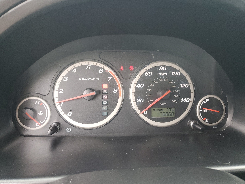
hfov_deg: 67.3
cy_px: 92
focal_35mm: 26
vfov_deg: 53.1
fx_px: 184
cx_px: 122
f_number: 1.5
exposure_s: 1/120
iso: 93
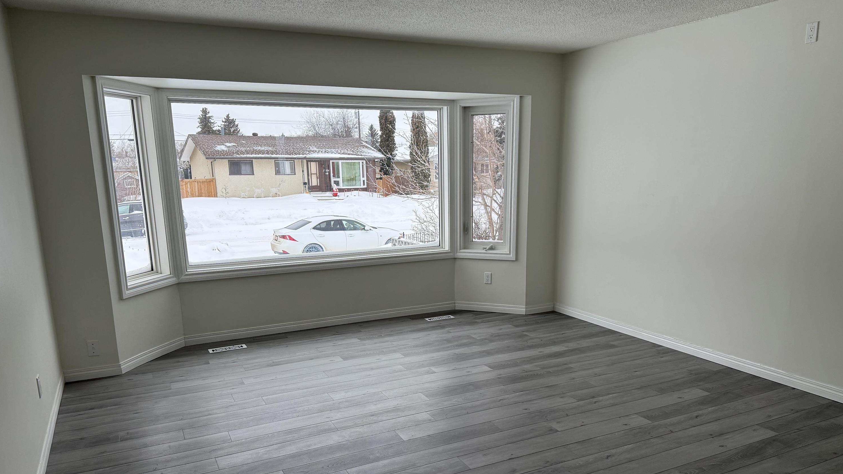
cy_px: 304
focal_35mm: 27
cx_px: 434
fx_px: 603
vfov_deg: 42.5
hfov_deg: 69.8
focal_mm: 6.76
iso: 100
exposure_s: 1/1250
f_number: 1.78
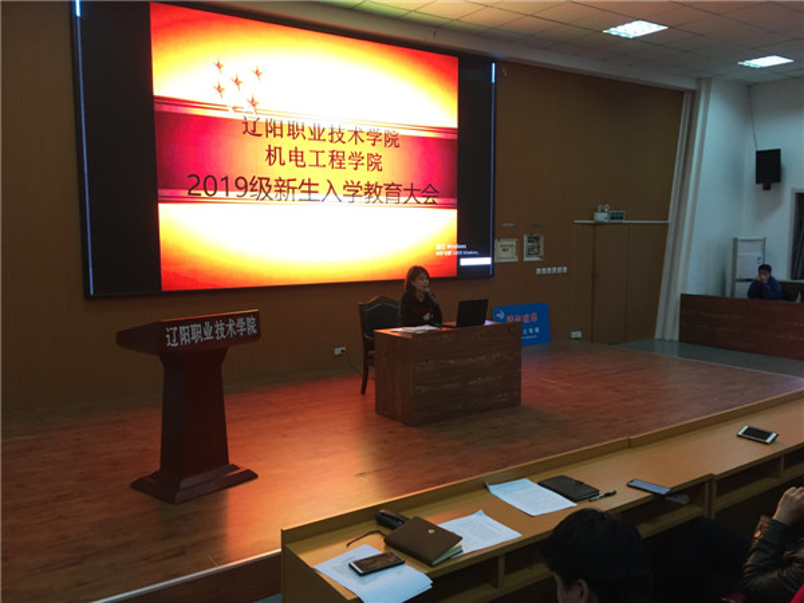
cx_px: 402
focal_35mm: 29
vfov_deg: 48.2
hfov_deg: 61.7
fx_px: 674
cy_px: 302
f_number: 2.2
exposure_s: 1/33
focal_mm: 4.15
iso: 160
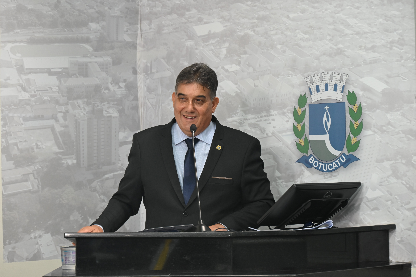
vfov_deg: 12.5
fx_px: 1272
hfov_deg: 18.6
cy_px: 138
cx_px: 208
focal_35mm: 110
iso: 1400
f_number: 6.3
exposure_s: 1/60
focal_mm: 110
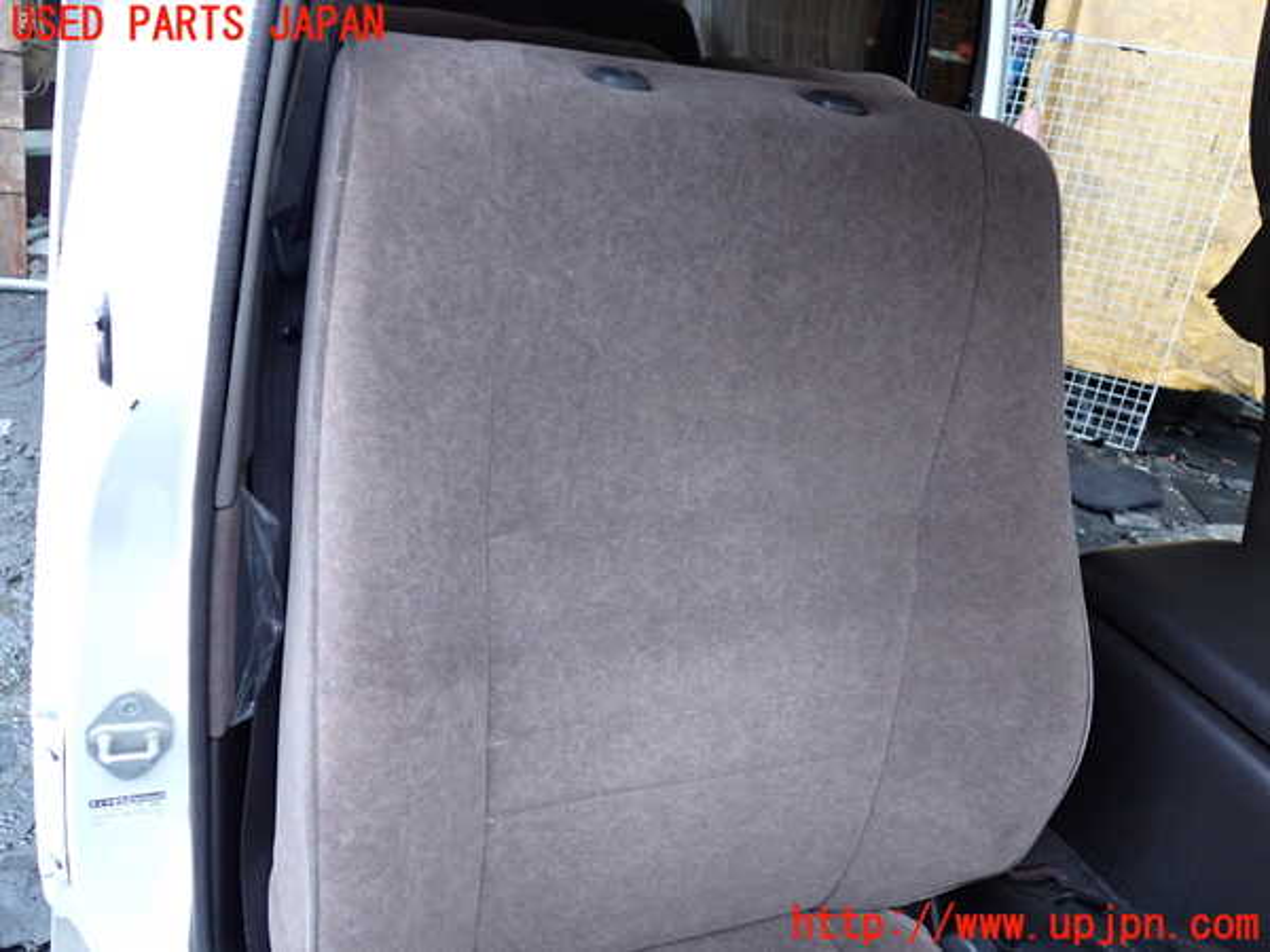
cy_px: 476
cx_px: 635
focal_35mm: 30
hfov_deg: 60.0
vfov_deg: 46.8
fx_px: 1101
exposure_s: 1/30
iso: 250
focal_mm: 5.4
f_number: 2.3
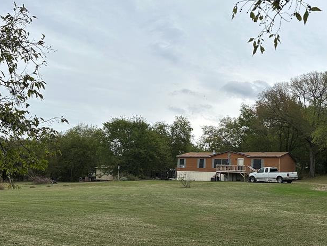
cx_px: 207
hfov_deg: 46.3
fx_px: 378
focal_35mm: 40
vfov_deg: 36.0
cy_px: 134
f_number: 1.78
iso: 80
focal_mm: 6.86
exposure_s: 1/918
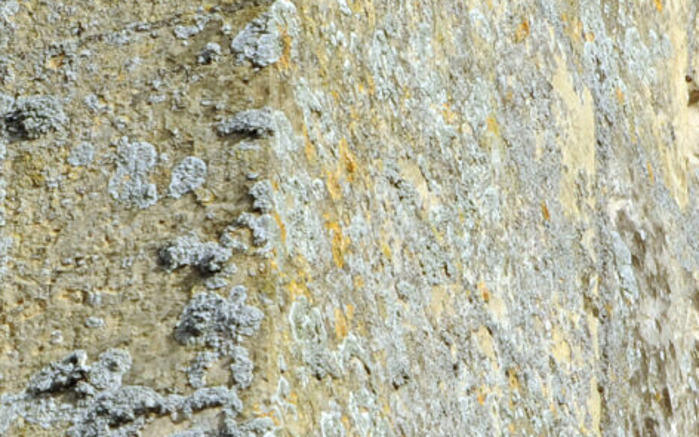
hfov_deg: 2.2
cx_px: -803
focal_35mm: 963
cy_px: -372
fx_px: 18345
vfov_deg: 1.4
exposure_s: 1/320
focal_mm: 180
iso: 200
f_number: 10
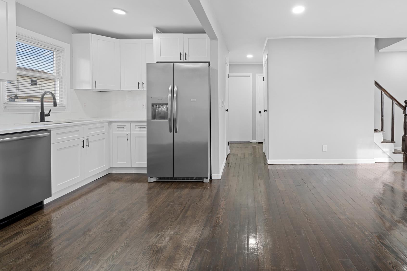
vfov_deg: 69.8
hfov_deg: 91.9
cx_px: 246
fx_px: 192
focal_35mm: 17
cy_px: 109
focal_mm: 14
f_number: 8
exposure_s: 1/3
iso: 250
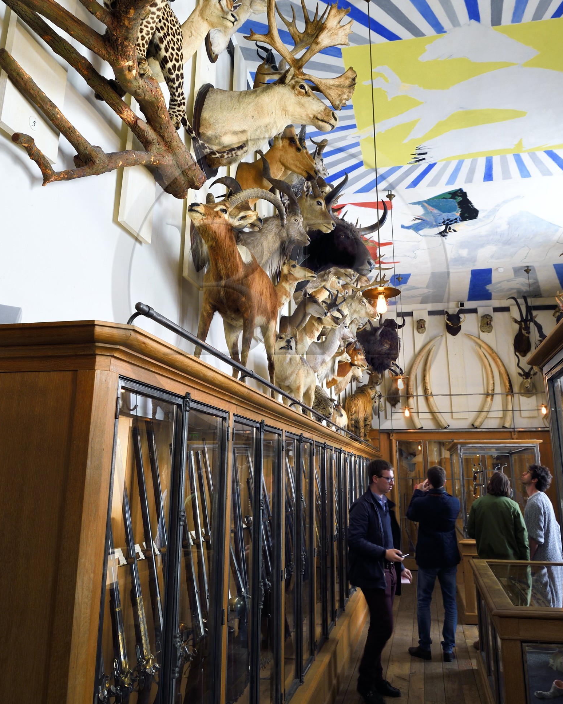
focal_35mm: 28
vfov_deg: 61.8
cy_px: 289
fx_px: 583
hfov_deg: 51.5
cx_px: 278
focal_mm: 24
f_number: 8
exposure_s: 1/15
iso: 800
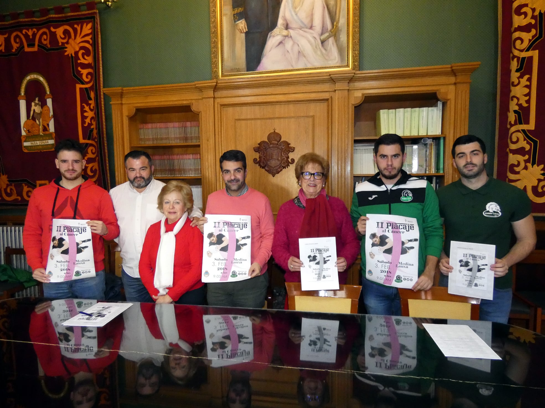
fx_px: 315
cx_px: 272
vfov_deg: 66.0
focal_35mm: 20
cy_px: 204
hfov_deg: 81.8
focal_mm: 3.6
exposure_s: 1/60
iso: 800
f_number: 2.8
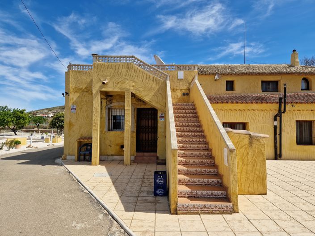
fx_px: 209
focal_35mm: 23
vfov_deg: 58.8
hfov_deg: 74.0
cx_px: 158
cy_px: 118
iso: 50
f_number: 1.8
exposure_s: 1/1916
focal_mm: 5.4
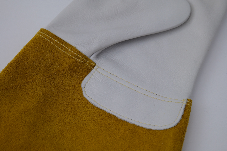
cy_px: 76
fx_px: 353
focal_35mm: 56
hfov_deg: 35.6
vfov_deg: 24.2
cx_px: 114
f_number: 9
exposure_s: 1/125
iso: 1600
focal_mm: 56
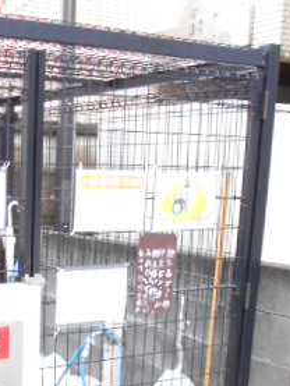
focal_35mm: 60
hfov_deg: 23.3
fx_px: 670
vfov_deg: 31.1
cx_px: -6
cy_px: 323
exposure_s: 1/30
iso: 180
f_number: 3.2
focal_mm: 4.6
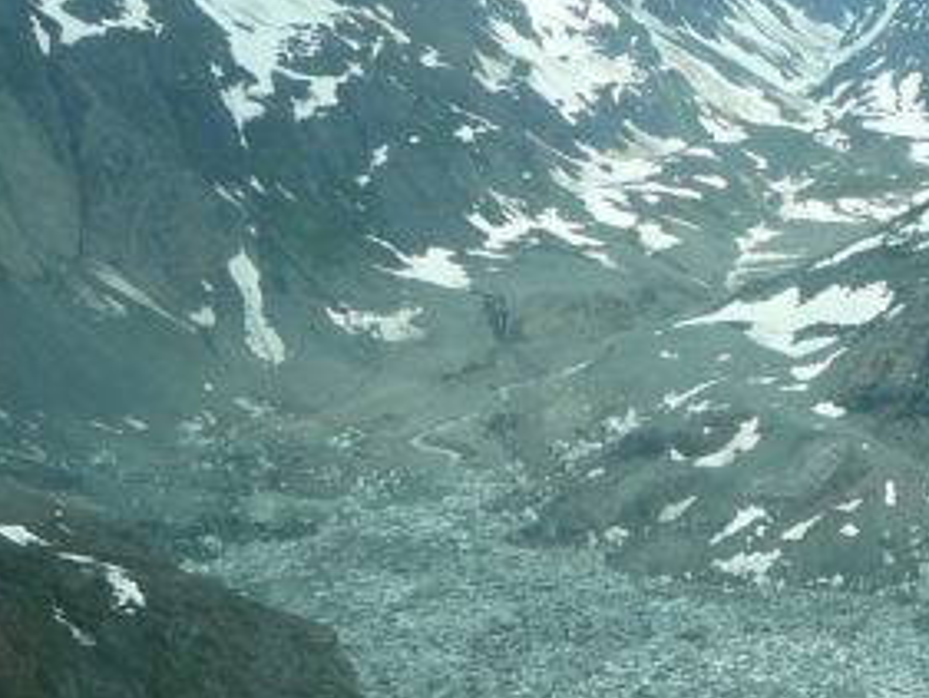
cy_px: 638
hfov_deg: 23.0
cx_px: 959
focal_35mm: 81
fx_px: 2175
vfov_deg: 17.9
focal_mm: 5.2
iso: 80
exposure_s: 1/640
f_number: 5
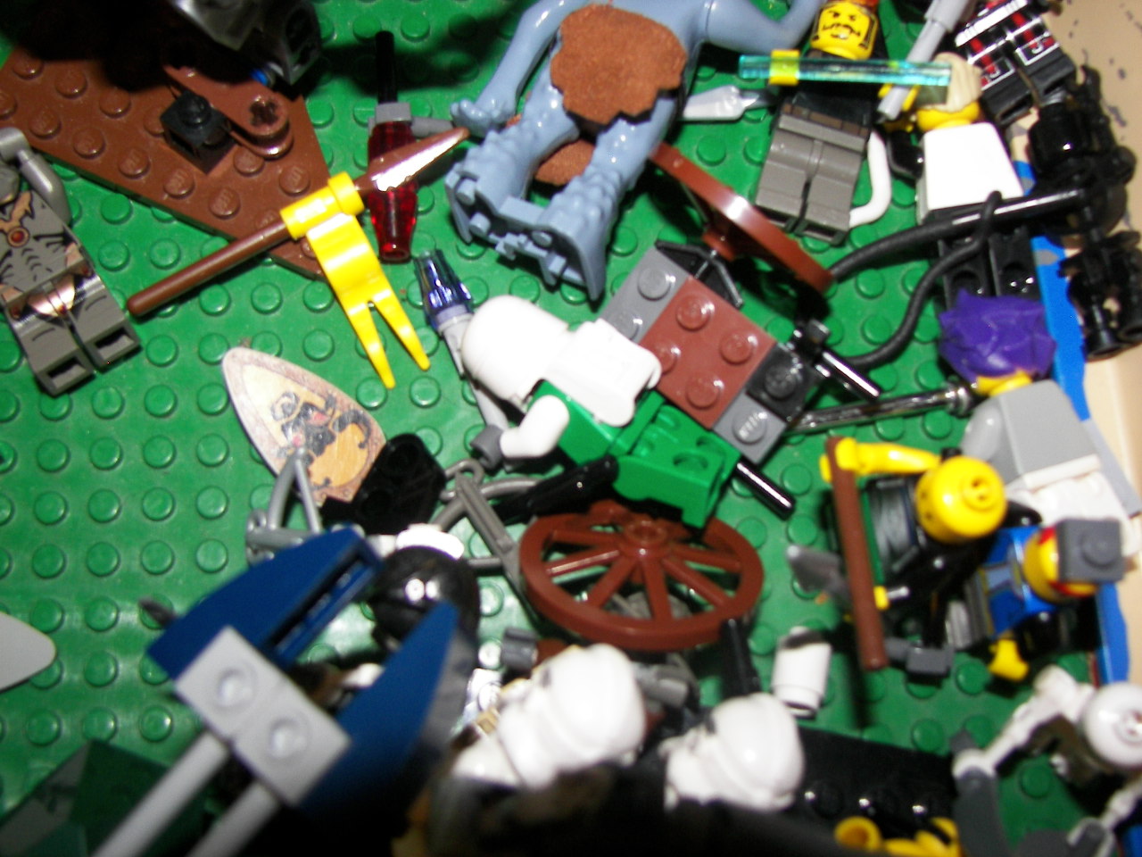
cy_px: 428
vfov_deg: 35.1
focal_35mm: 41
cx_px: 571
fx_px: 1353
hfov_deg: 45.8
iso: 100
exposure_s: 1/30
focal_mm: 6.8
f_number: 2.8
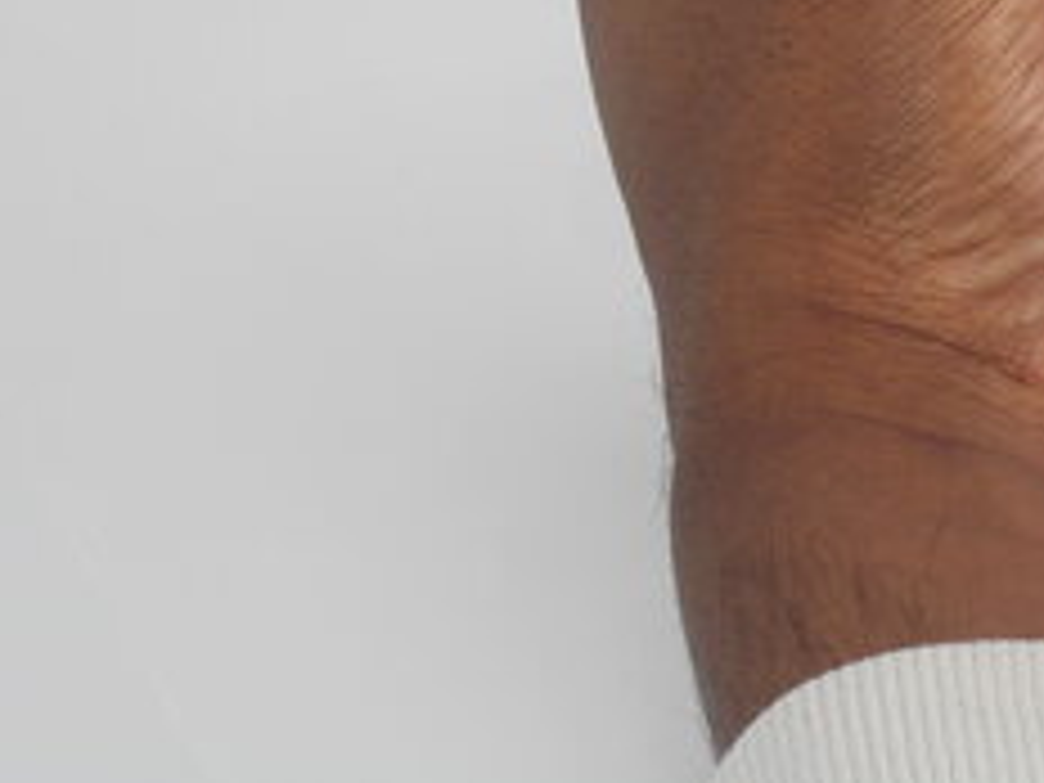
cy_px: -202
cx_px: 1008
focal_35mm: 171
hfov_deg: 11.5
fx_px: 5157
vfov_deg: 8.6
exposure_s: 1/40
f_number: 5.3
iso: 80
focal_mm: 12
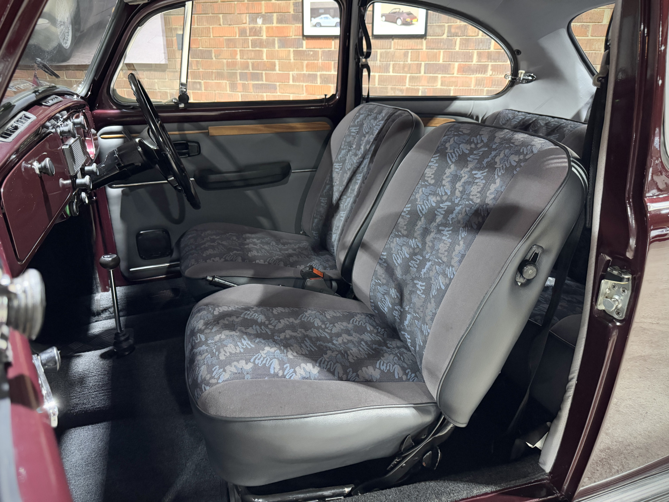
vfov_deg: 56.8
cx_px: 334
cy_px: 251
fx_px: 464
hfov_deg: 71.6
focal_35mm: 24
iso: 800
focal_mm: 6.76
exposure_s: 1/25
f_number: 1.78
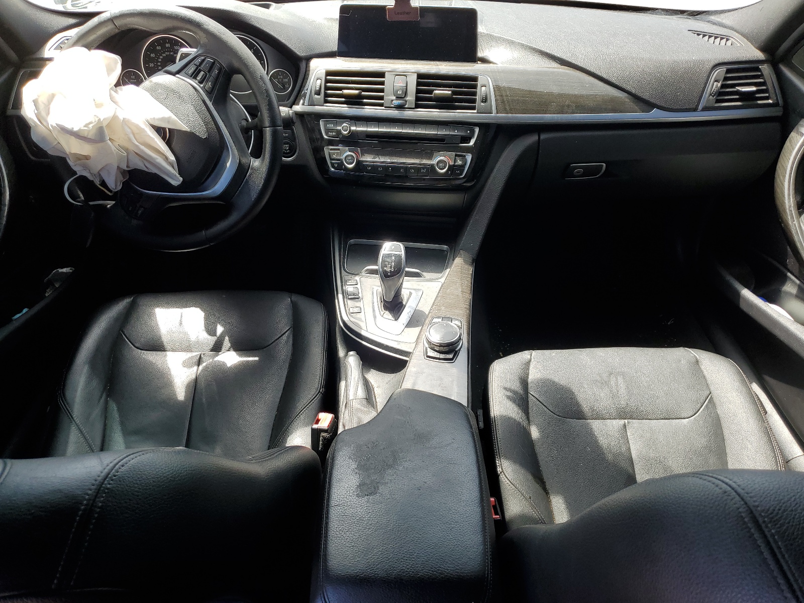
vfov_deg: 53.1
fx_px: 604
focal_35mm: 26
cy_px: 302
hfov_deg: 67.3
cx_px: 402
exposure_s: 1/303
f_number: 1.5
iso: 50
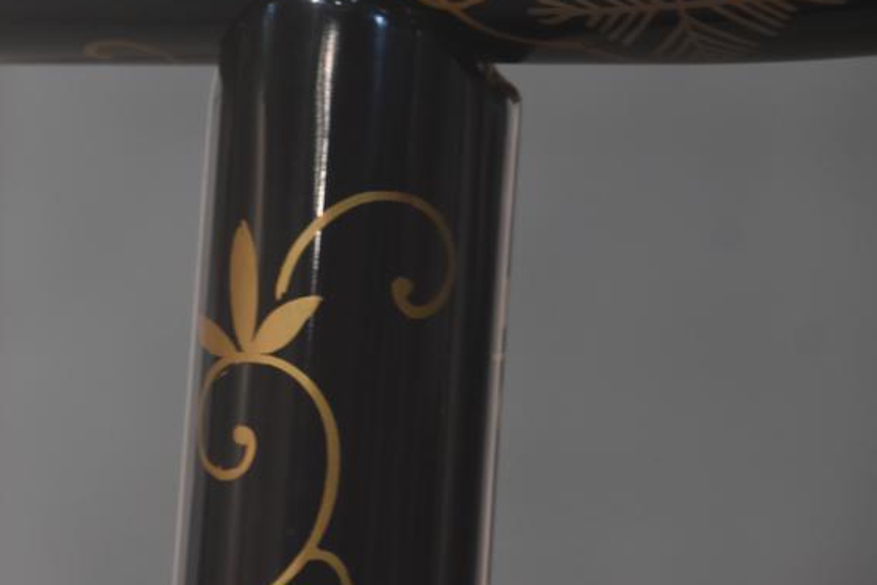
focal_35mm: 376
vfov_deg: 3.7
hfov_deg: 5.5
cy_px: 119
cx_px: 83
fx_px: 9162
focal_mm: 130
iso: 900
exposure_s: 1/60
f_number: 6
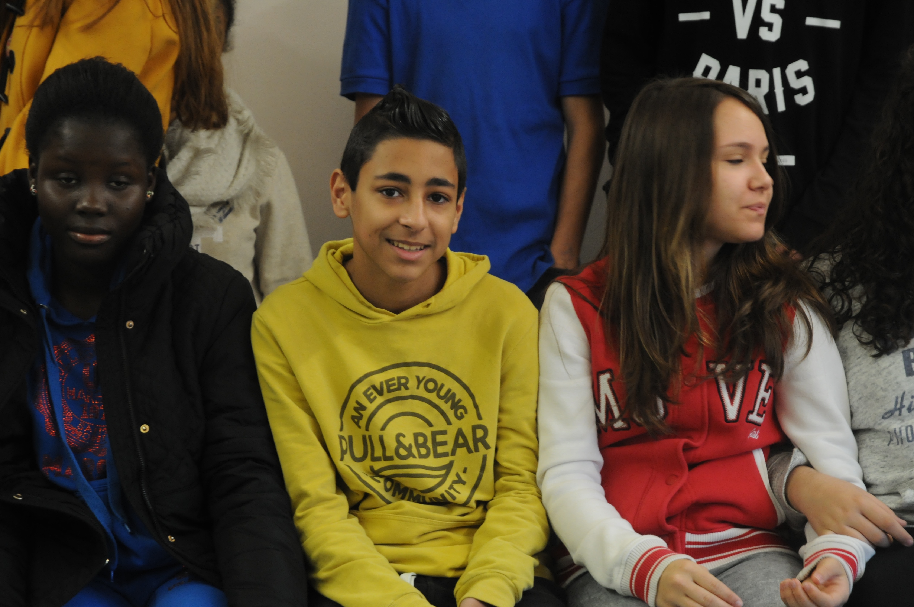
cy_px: 304
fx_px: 2967
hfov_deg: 17.5
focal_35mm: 117
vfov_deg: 11.7
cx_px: 457
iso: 800
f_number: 5.6
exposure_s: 1/40
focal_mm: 78
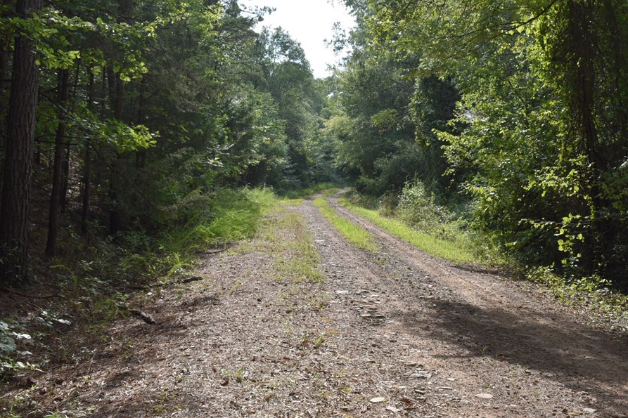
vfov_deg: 29.5
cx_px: 343
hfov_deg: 43.0
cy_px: 187
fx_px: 795
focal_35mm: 46
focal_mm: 25
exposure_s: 1/200
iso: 100
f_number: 7.1
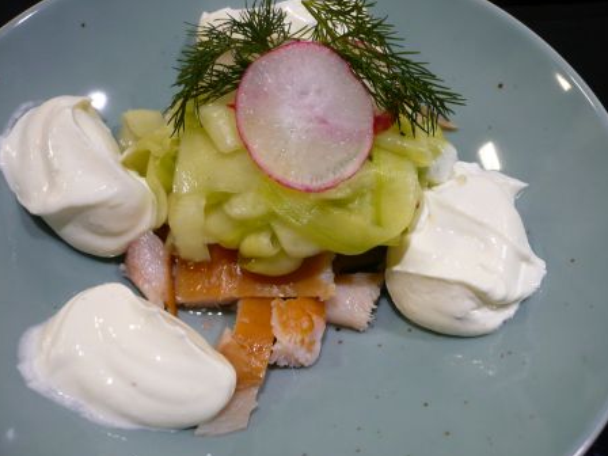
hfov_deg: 51.4
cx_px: 299
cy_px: 232
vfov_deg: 39.7
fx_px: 632
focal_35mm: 36
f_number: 2.8
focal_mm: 5.8
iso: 160
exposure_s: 1/30
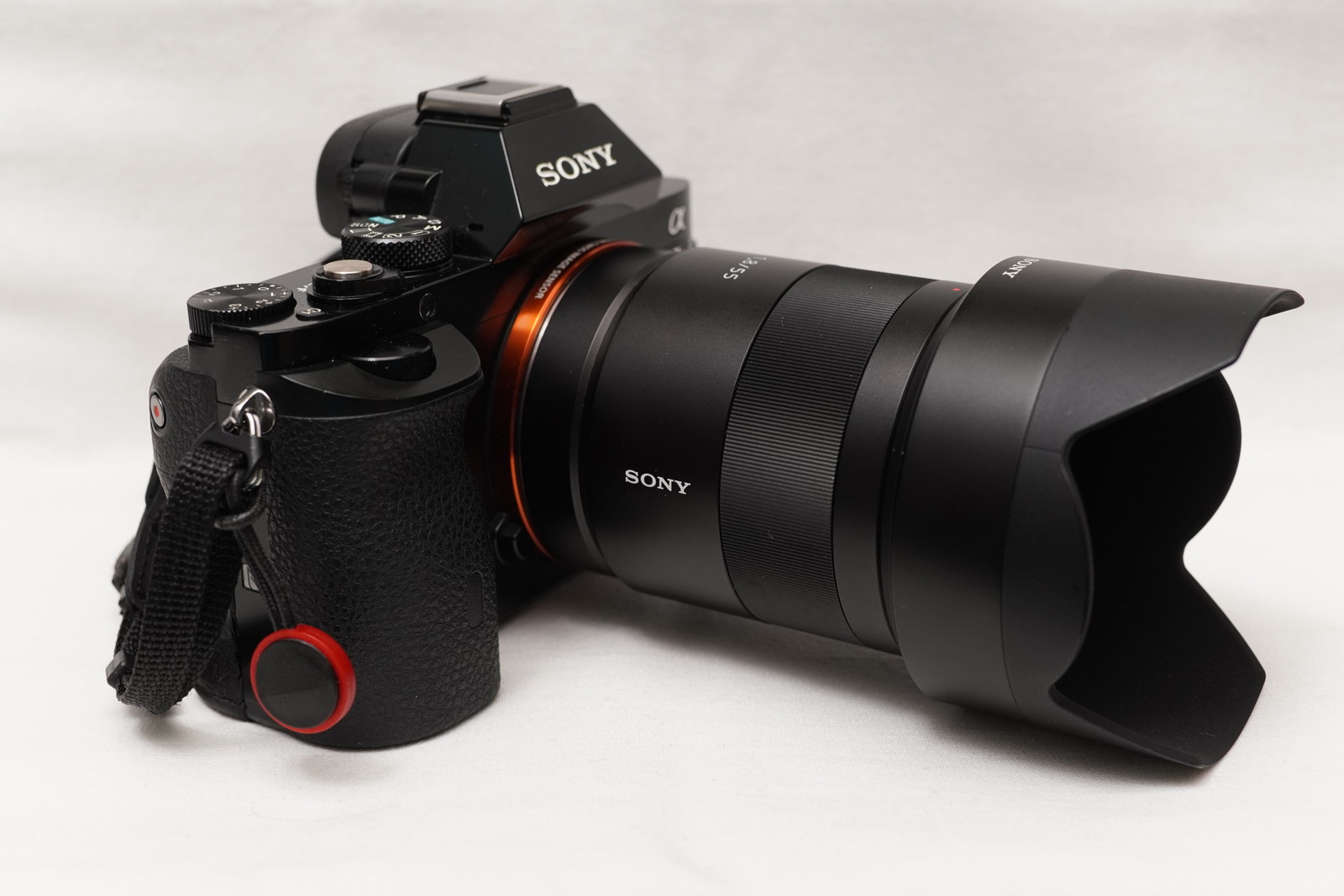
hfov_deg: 41.1
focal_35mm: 48
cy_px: 448
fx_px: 1792
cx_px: 672
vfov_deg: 28.1
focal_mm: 32
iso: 640
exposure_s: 1/60
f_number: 5.6
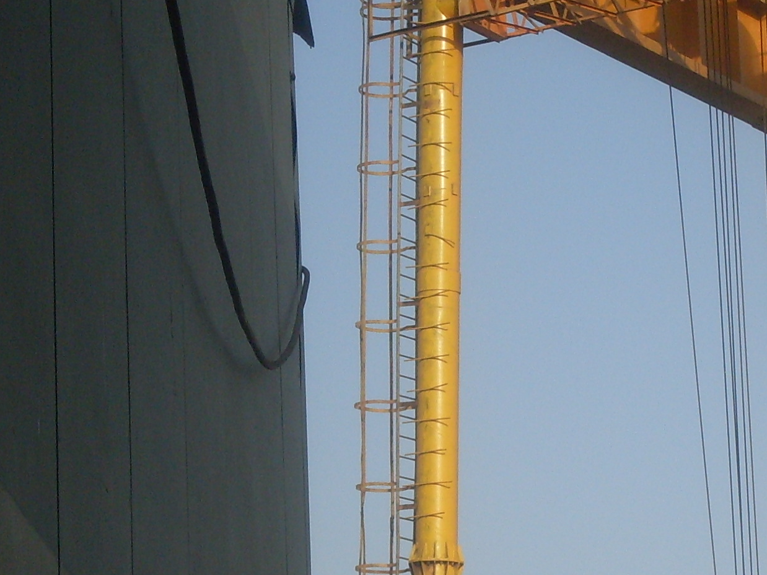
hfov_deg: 9.8
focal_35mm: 201
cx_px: 618
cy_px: 499
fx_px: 4453
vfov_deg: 7.4
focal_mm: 13.5
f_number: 4
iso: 80
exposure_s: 1/750
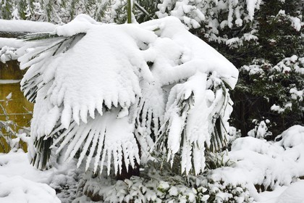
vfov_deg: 27.0
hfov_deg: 39.6
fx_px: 422
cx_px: 152
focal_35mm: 50
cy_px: 102
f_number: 9
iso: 400
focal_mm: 50
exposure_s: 1/250
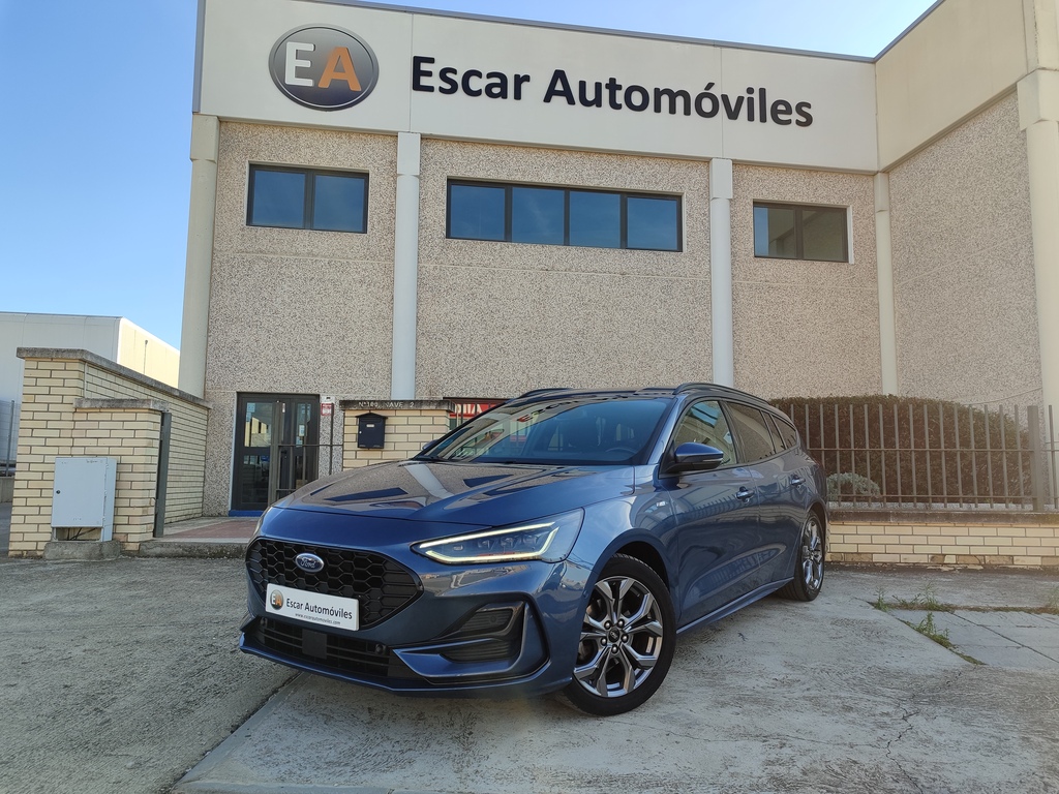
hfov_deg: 69.4
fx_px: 765
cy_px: 397
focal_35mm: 25
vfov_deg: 54.9
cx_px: 530
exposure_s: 1/356
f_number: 1.89
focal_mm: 5.95
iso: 50
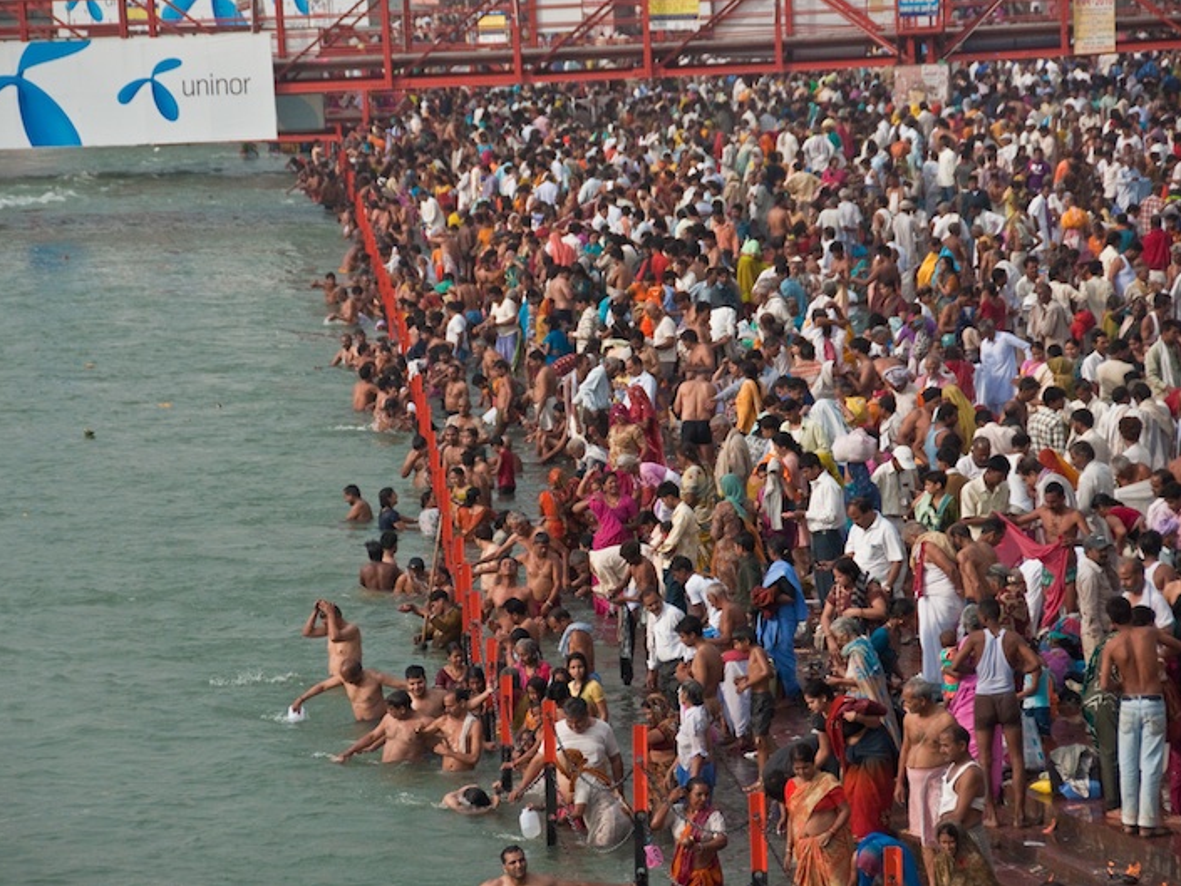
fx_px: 5854
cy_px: 443
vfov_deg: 8.7
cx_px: 580
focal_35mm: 172
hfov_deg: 11.5
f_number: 5.3
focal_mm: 105
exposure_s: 1/3200
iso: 1000
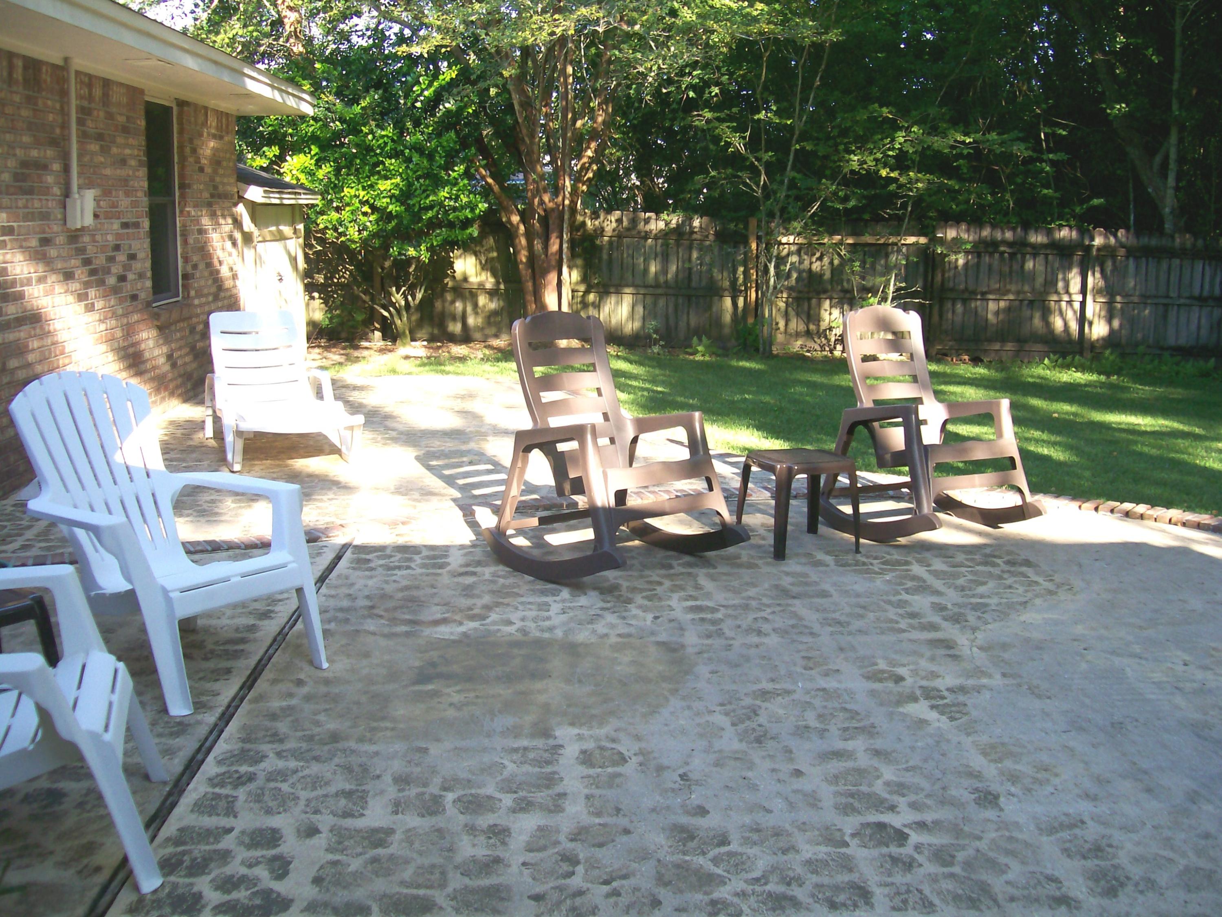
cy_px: 458
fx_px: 1271
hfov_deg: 51.4
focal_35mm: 36
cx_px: 611
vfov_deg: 39.7
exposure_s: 1/141
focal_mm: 6
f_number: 2.7
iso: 80
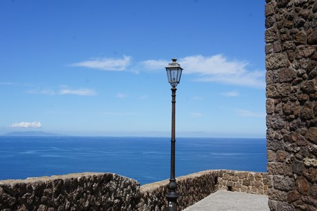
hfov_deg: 43.6
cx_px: 158
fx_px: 396
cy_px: 106
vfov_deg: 29.8
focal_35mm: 45
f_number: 13
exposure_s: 1/320
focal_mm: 30
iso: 200
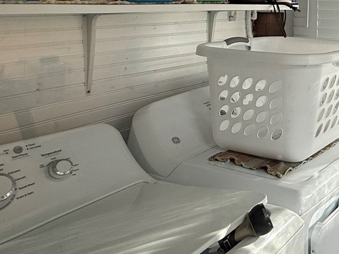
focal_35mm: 41
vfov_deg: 32.5
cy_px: 3
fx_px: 402
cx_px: 392
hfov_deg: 36.8
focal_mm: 2.22
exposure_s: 1/99
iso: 50
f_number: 2.2
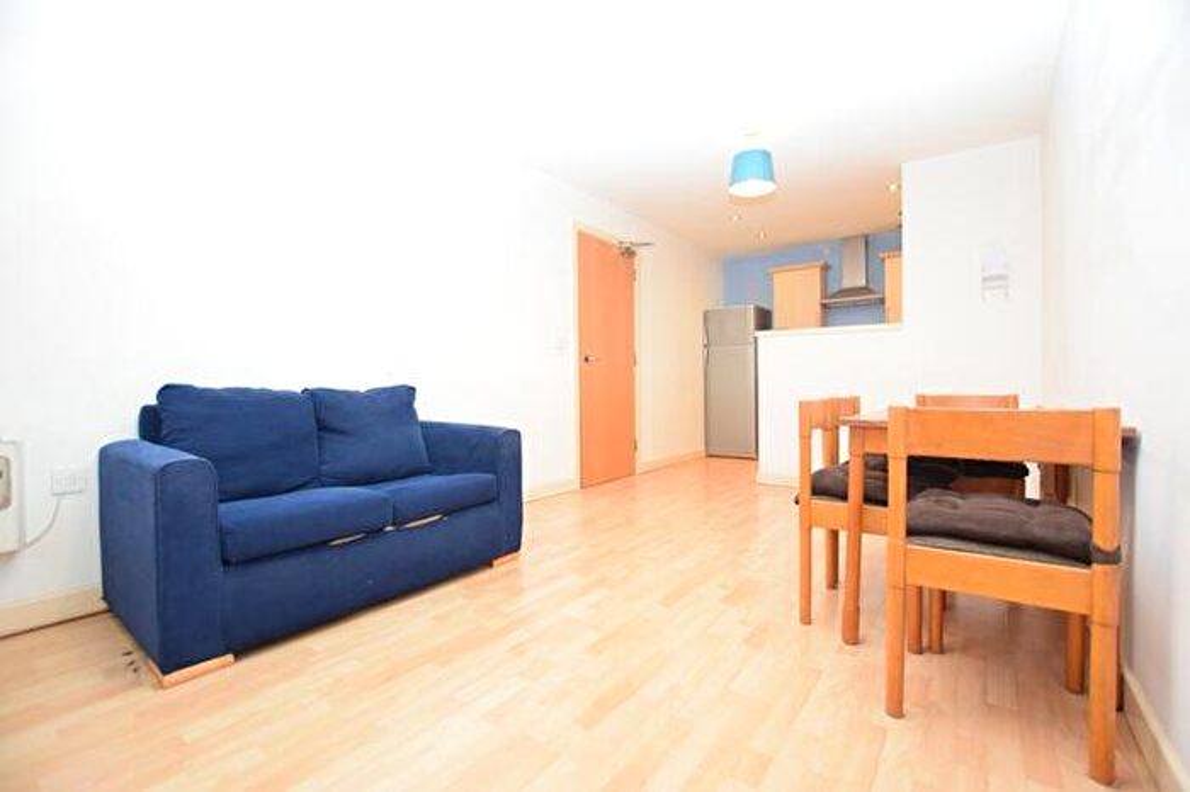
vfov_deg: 77.3
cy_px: 396
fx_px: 496
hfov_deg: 100.4
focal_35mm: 15
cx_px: 595
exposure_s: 1/60
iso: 900
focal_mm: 10
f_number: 3.5
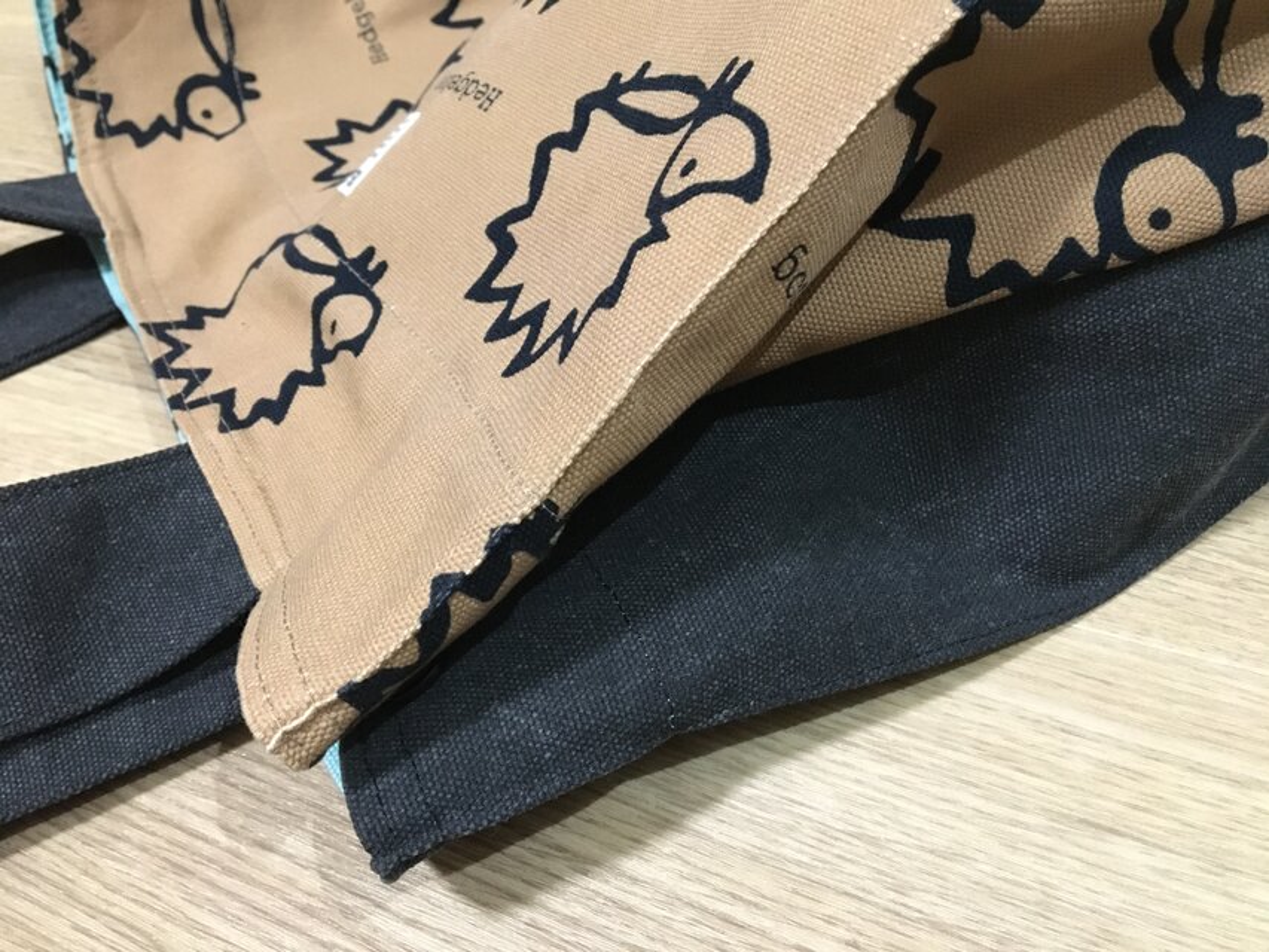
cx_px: 634
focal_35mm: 29
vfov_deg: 48.2
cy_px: 476
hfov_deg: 61.7
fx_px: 1063
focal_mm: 4.15
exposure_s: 1/15
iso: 320
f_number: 2.2
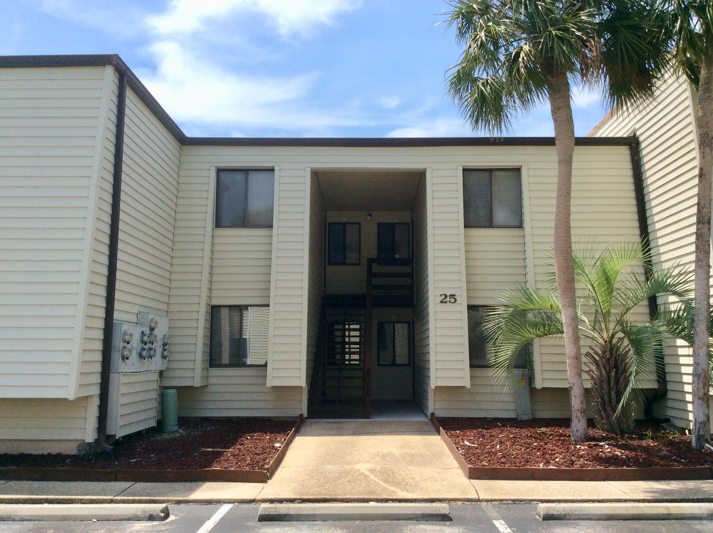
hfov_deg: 56.9
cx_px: 356
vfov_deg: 44.1
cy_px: 266
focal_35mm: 32
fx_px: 658
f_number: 2.4
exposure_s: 1/1789
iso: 32
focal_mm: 3.3
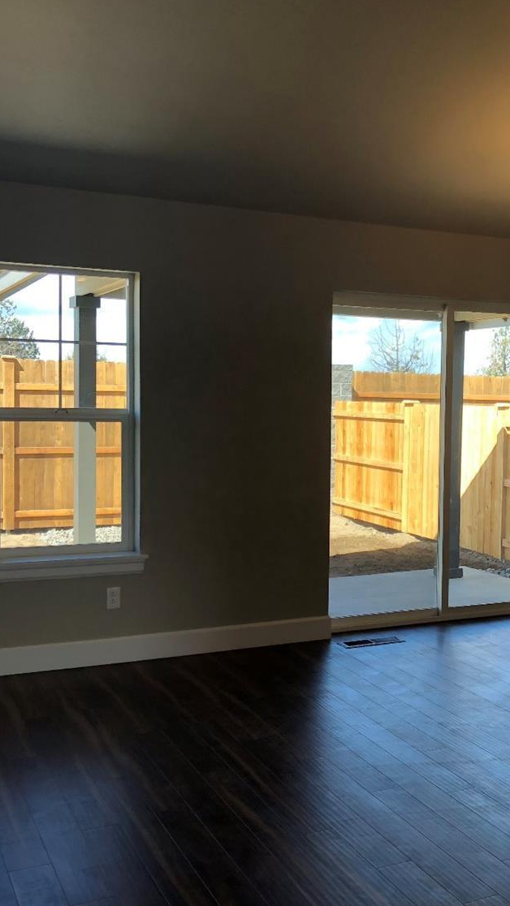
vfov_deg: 49.4
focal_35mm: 41
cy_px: 451
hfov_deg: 28.6
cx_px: 383
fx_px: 985
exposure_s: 1/120
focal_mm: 4
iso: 32
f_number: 1.8
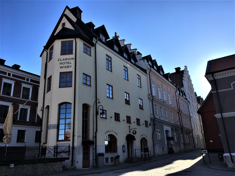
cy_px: 88
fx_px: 197
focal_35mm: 29
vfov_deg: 48.2
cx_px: 118
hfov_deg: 61.7
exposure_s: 1/1166
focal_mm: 4.15
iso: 25
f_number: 2.2
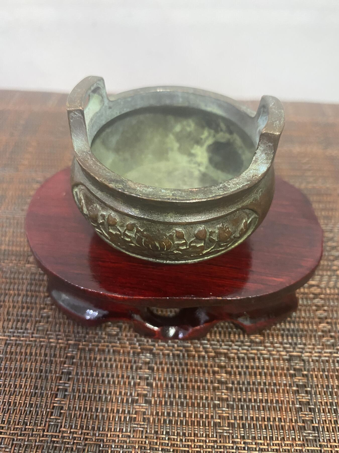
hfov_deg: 53.1
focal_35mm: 26
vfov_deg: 67.3
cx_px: 170
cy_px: 226
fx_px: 339
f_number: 1.8
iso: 400
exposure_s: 1/33
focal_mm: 4.25
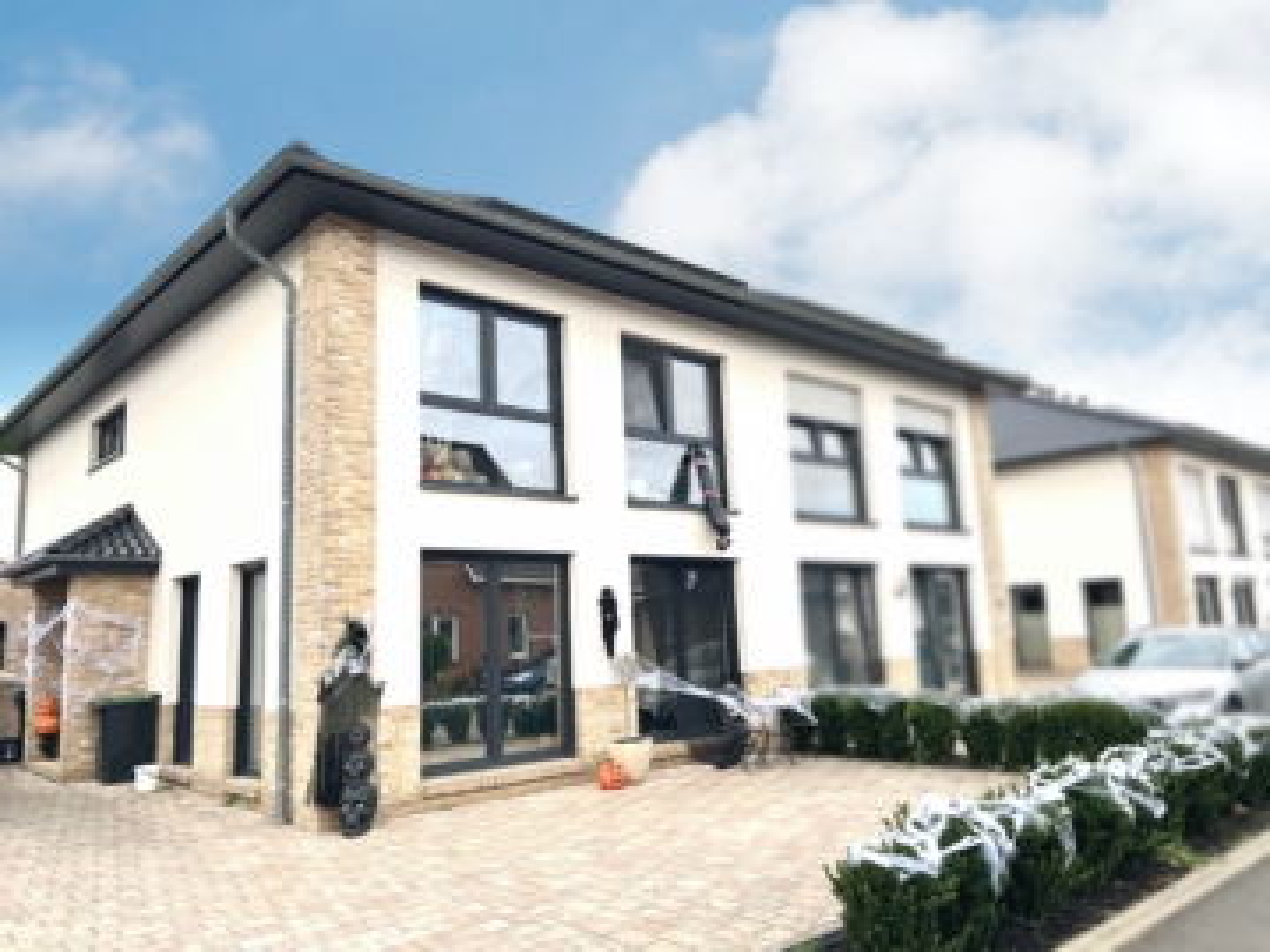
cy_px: 476
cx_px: 635
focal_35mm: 26
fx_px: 954
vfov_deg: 53.1
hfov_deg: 67.3
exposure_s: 1/121
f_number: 1.5
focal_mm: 5.7
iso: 40
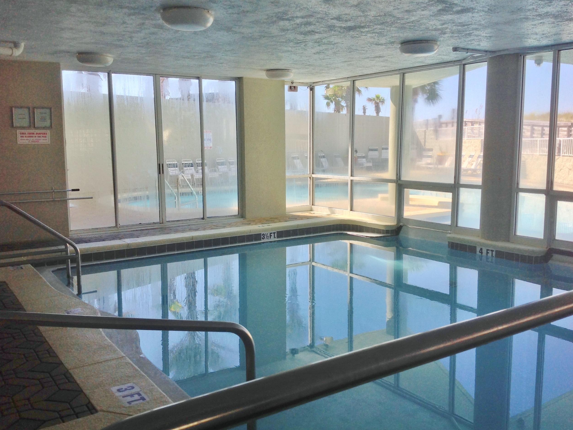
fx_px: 596
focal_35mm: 36
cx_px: 293
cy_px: 214
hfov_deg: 51.4
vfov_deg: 39.7
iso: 50
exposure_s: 1/403
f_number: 2.4
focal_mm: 4.28
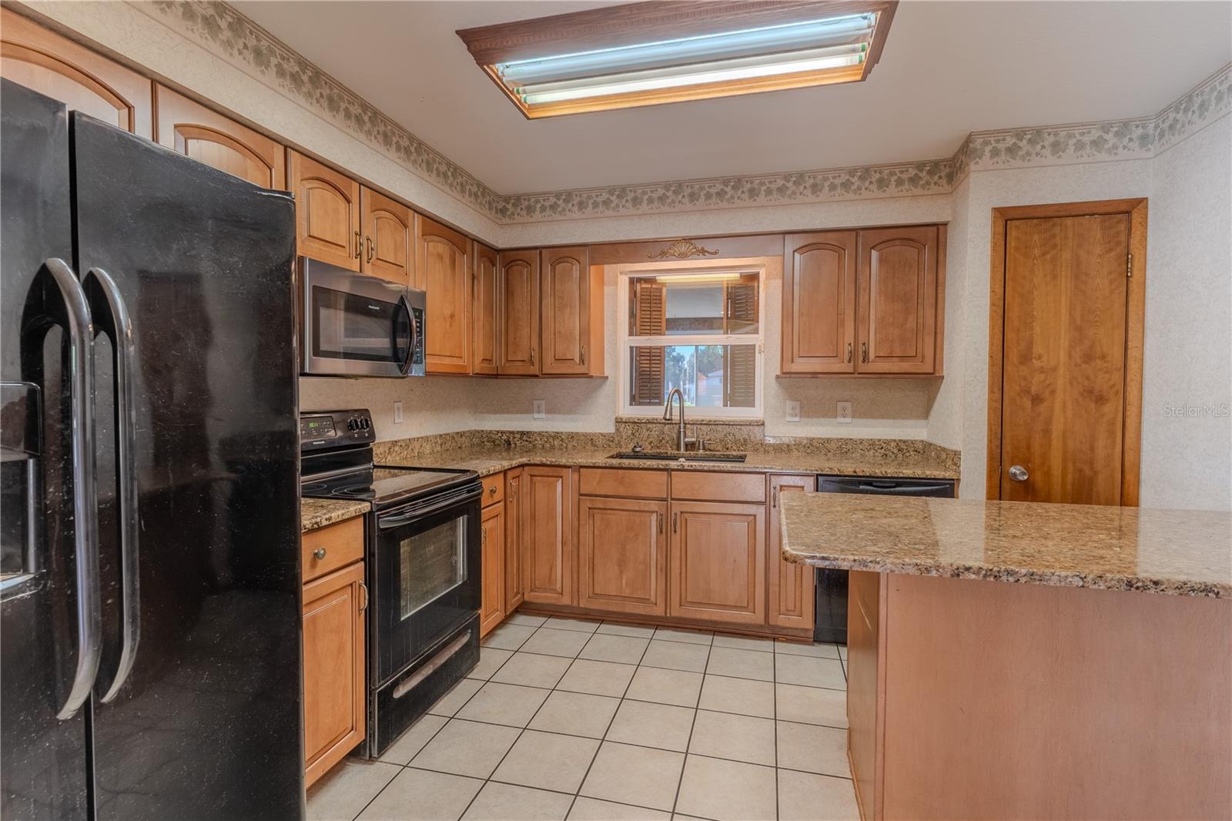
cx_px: 616
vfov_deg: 70.4
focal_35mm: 17
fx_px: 582
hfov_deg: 93.3
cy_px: 410
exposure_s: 1/40
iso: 100
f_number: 8
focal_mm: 17
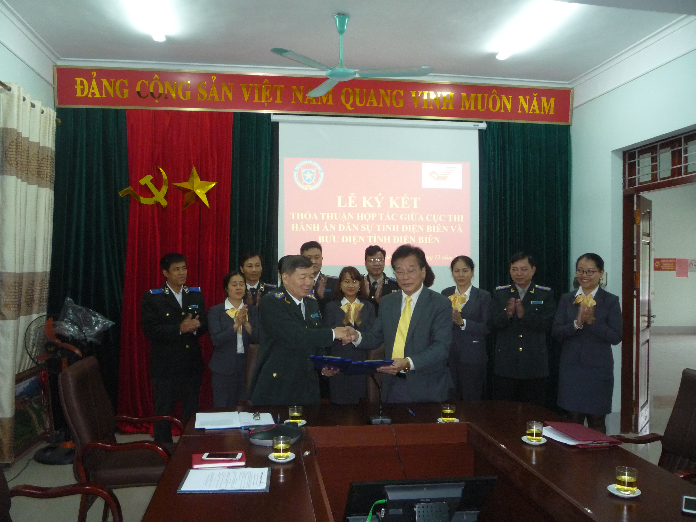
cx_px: 348
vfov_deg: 46.8
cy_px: 261
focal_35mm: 30
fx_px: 603
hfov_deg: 60.0
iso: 320
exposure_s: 1/30
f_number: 3.3
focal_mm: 5.2
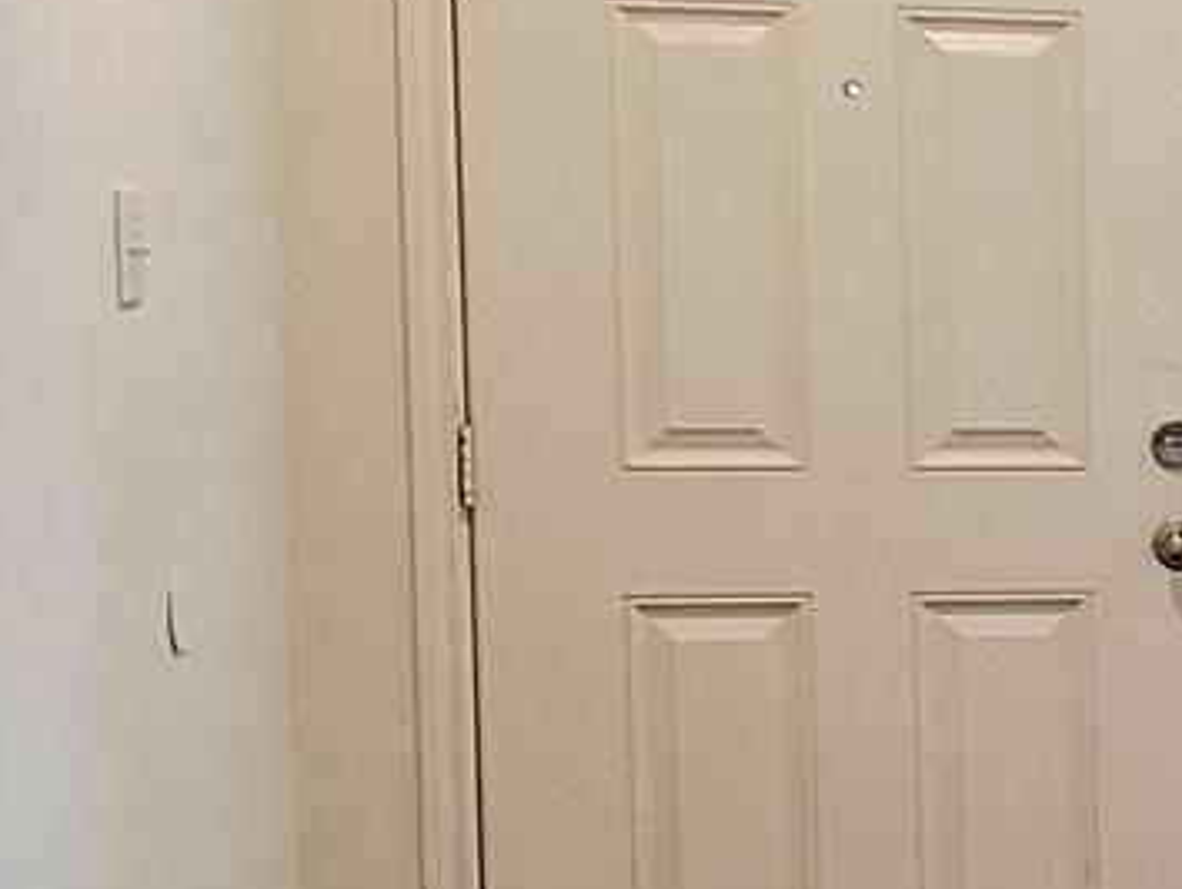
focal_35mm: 133
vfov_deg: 11.1
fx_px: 4545
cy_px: 645
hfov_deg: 11.5
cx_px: 3062
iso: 64
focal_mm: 5.54
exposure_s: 1/40
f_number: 1.8
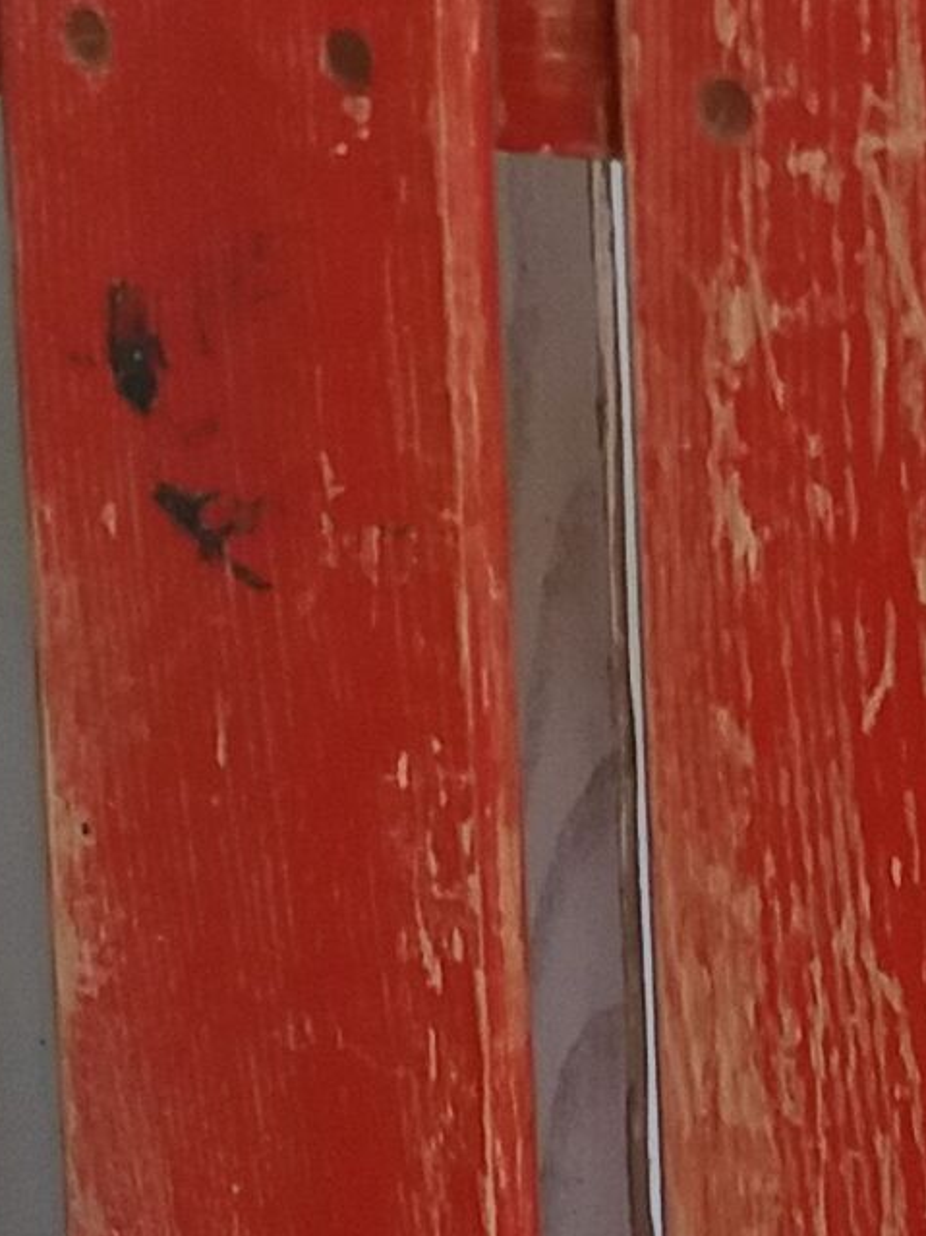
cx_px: 831
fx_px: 6458
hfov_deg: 8.2
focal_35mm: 181
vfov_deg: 10.8
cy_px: -95
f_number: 1.9
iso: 160
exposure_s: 1/24
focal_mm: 3.7
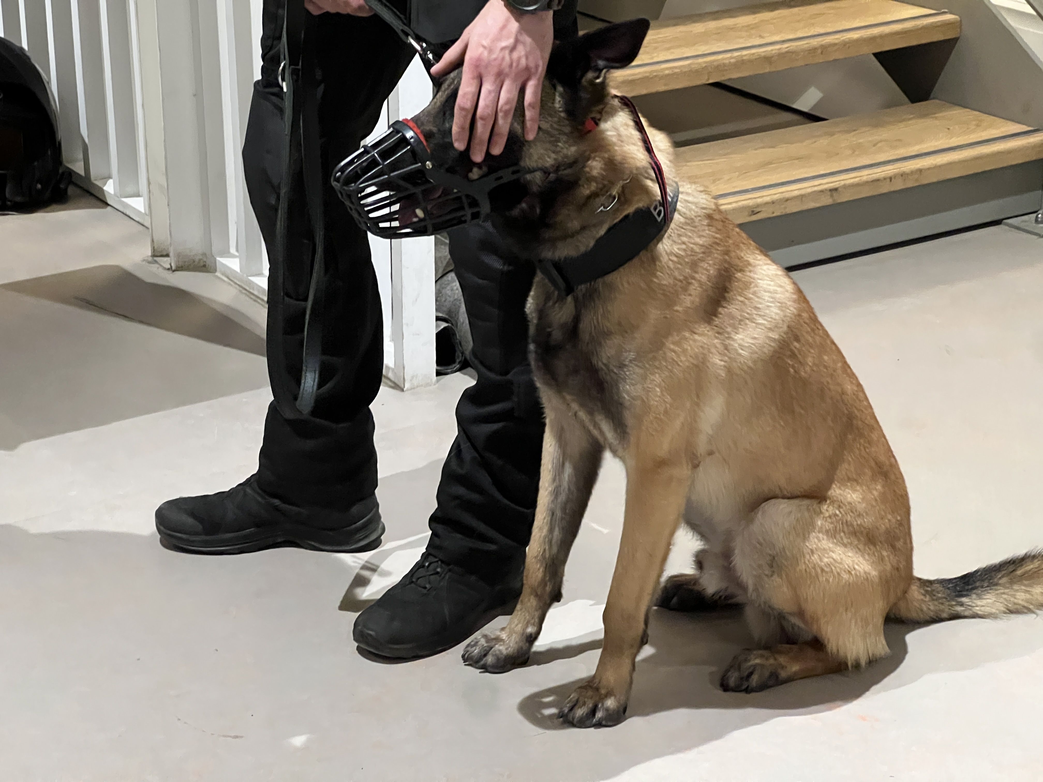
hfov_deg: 25.3
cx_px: 522
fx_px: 2320
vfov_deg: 19.1
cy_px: 391
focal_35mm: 77
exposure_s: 1/54
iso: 800
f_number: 2.8
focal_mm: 9
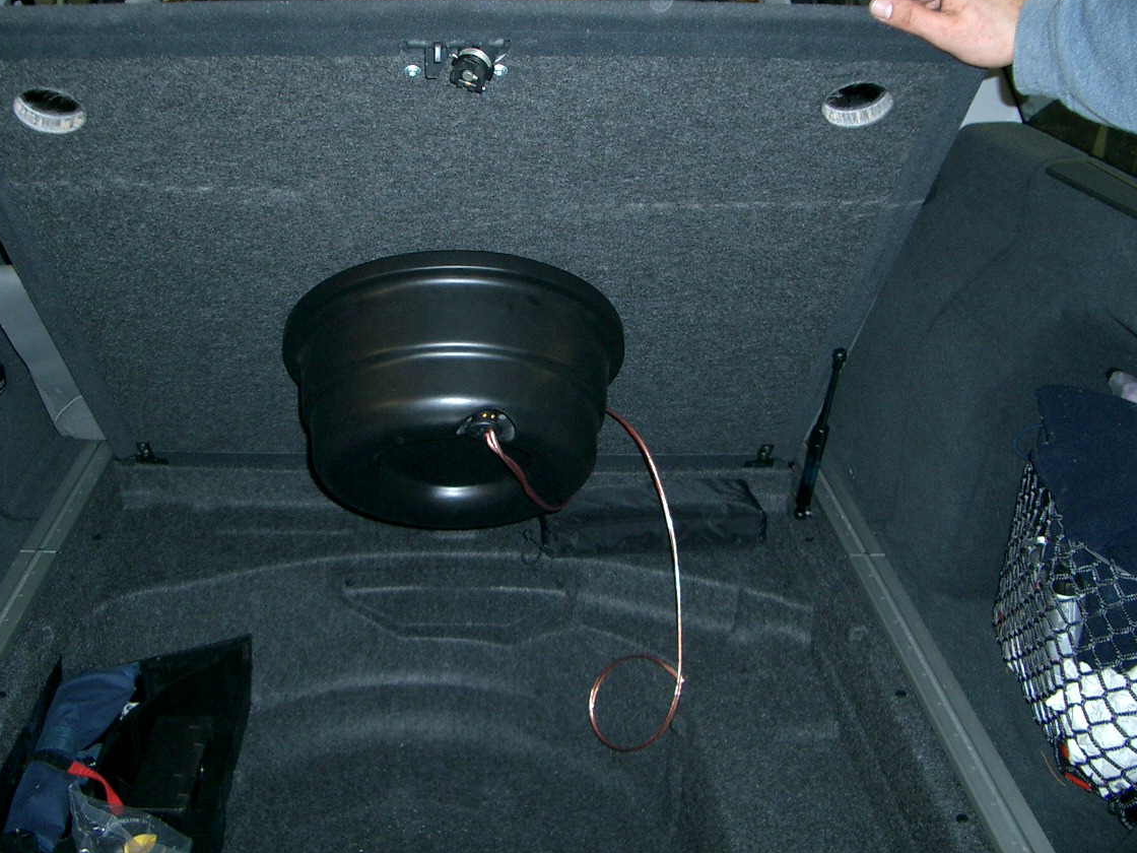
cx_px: 504
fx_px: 1314
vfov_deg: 35.9
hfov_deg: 46.7
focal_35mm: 40
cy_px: 383
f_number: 2.6
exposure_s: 1/40
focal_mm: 5.8
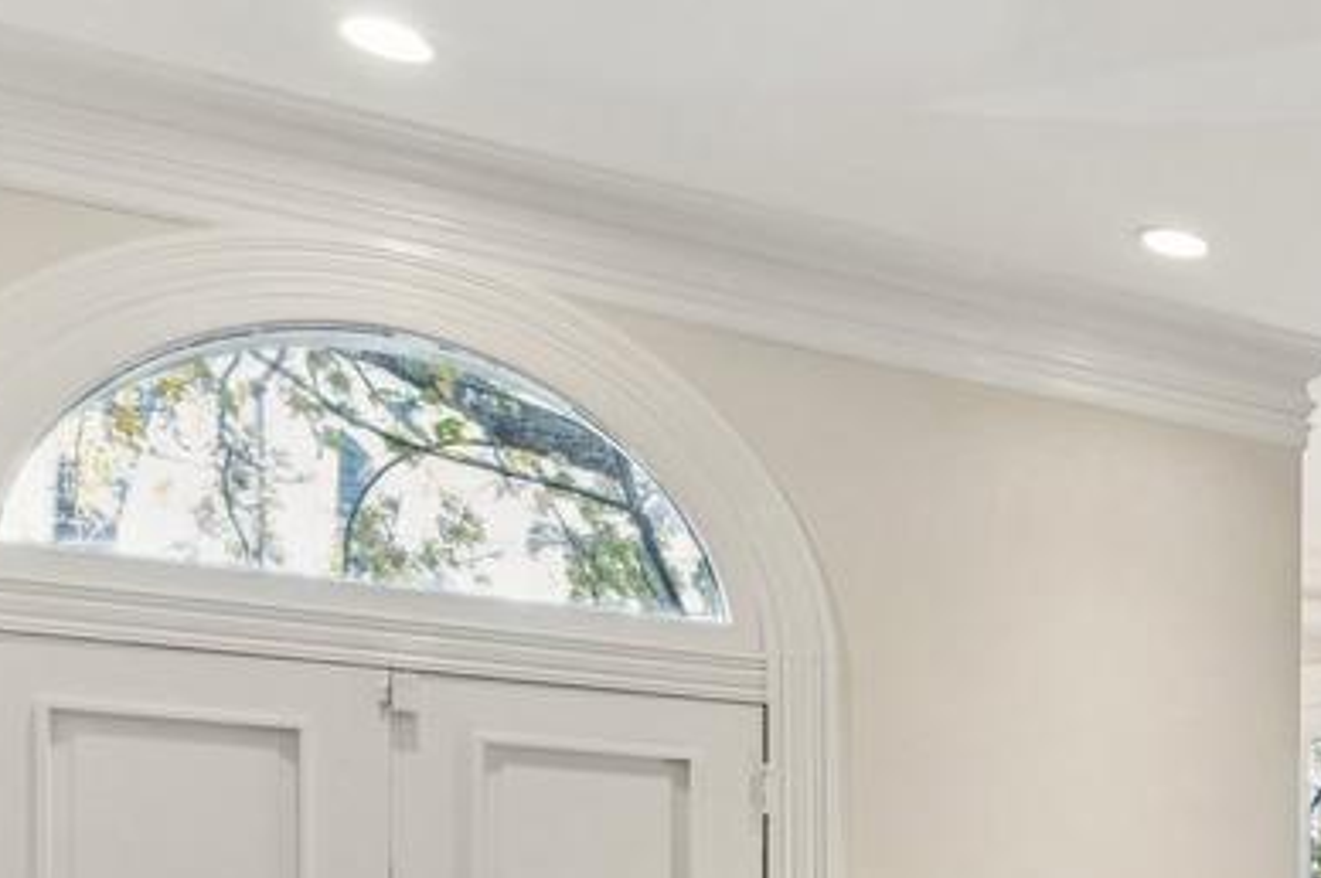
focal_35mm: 52
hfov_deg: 26.5
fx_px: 1906
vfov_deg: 23.5
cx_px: 2019
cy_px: 1086
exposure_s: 1/10
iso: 200
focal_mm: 14
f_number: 8
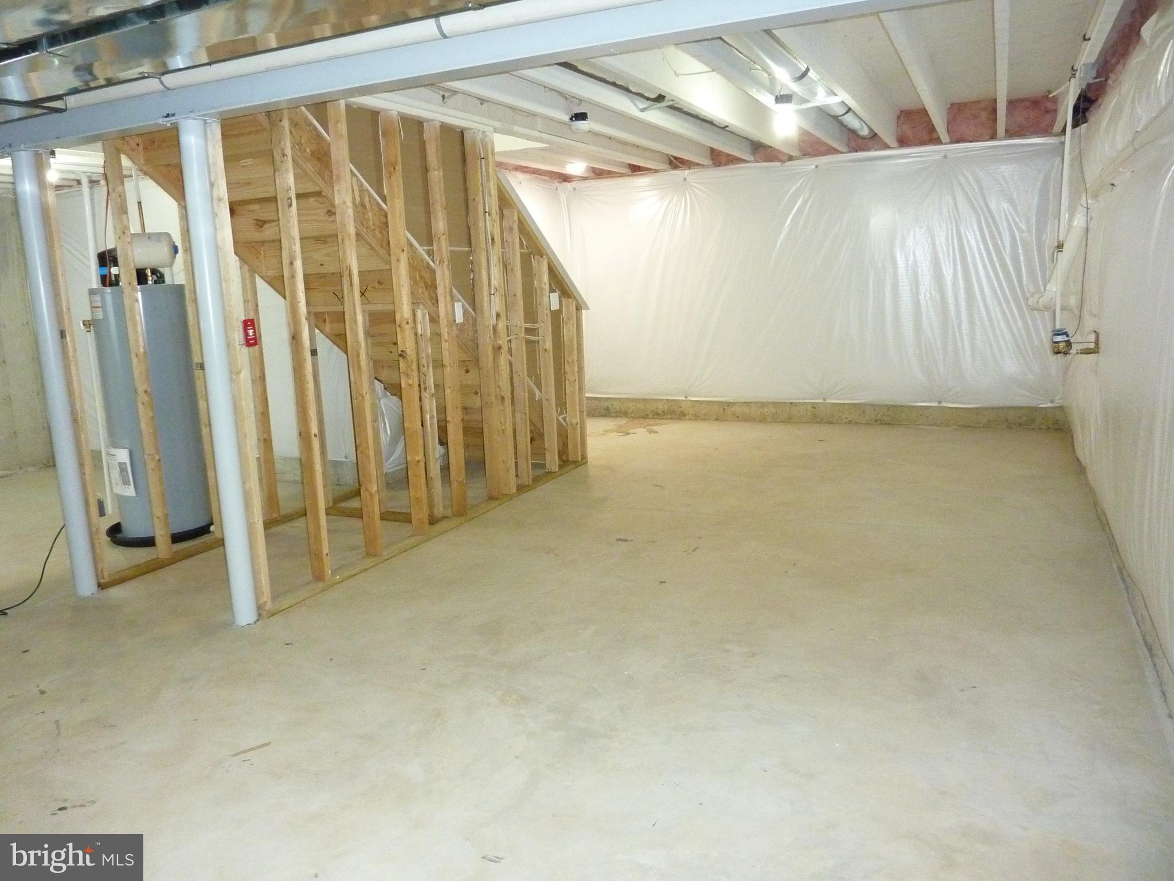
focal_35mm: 25
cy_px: 440
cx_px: 587
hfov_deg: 69.4
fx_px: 848
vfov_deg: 54.9
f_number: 3.3
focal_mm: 4.1
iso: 640
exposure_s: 1/30
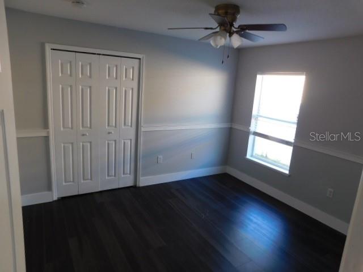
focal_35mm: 23
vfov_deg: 58.9
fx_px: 241
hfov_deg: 73.9
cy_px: 136
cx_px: 182
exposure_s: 1/40
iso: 125
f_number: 3
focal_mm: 4
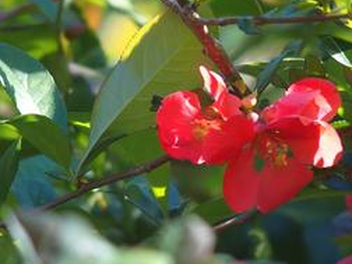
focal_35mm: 536
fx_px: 5450
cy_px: 105
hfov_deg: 3.7
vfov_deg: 2.8
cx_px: 225
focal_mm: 64.3
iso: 125
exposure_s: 1/250
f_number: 2.8
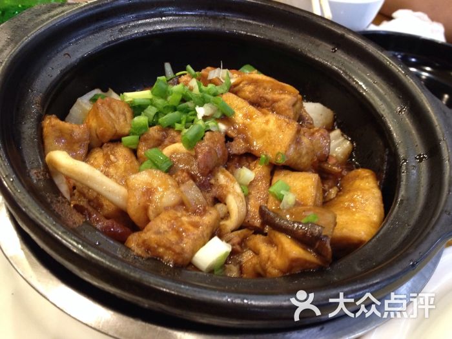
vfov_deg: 40.7
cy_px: 170
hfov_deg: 52.6
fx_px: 457
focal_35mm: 35
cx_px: 226
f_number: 2.4
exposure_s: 1/20
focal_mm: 4.28
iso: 250
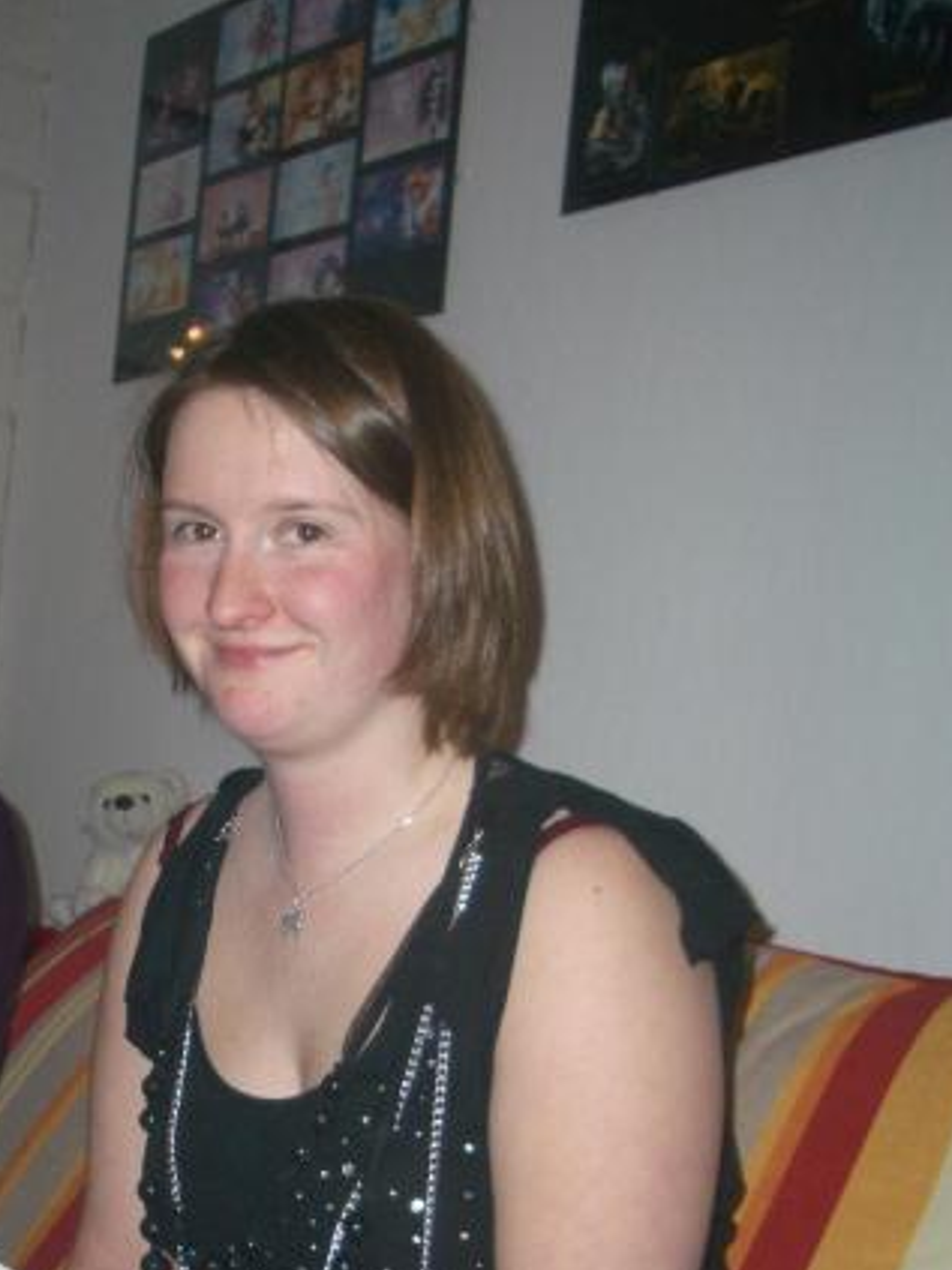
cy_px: 907
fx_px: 1944
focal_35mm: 53
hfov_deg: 27.2
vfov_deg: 35.6
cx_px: 267
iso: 100
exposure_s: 1/60
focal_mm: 5.8
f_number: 2.6
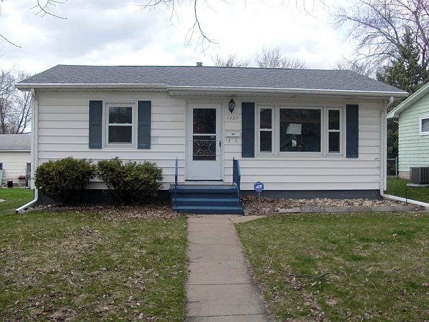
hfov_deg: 51.4
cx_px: 214
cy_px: 161
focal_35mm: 36
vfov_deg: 39.7
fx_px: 446
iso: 50
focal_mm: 6.3
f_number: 2.8
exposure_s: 1/320
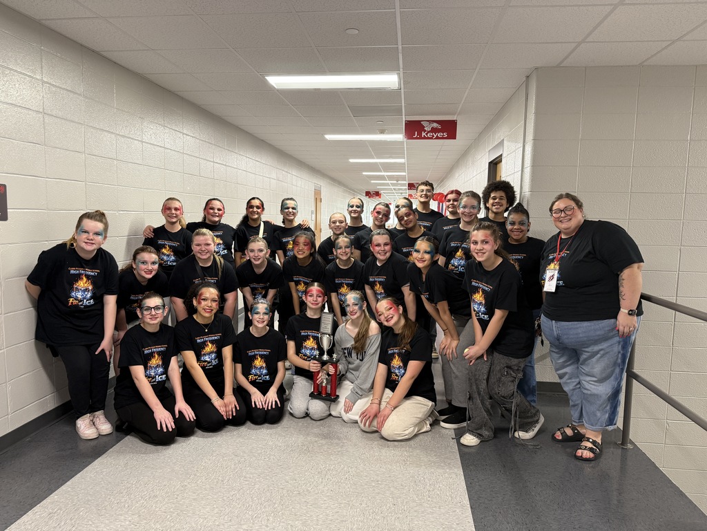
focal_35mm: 24
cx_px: 354
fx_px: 490
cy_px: 266
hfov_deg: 71.6
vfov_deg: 56.8
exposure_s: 1/60
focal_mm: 6.76
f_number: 1.78
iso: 200
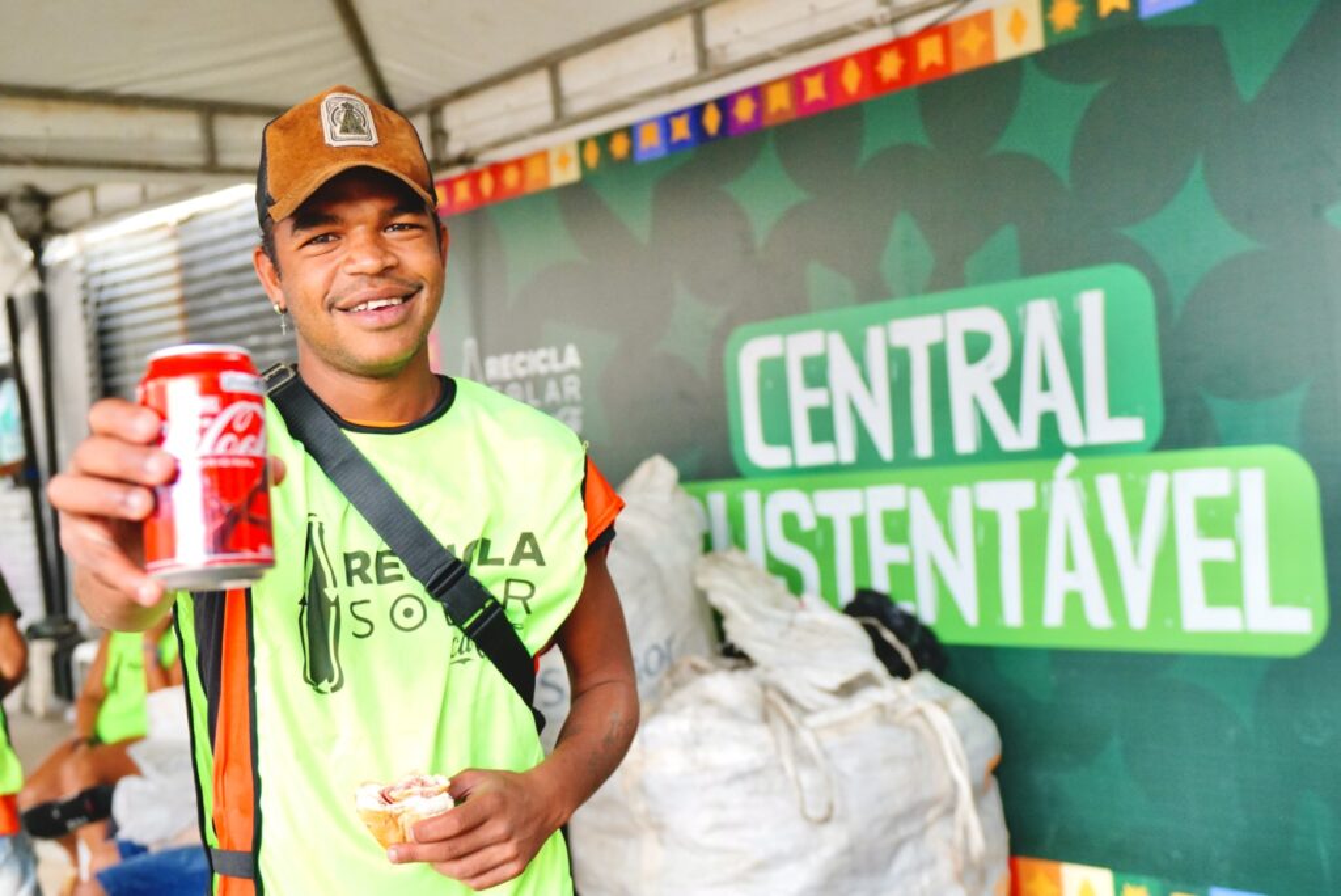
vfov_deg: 31.2
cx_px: 670
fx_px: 1603
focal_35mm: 43
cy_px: 448
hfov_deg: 45.4
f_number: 2.8
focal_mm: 29
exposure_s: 1/1250
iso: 1600
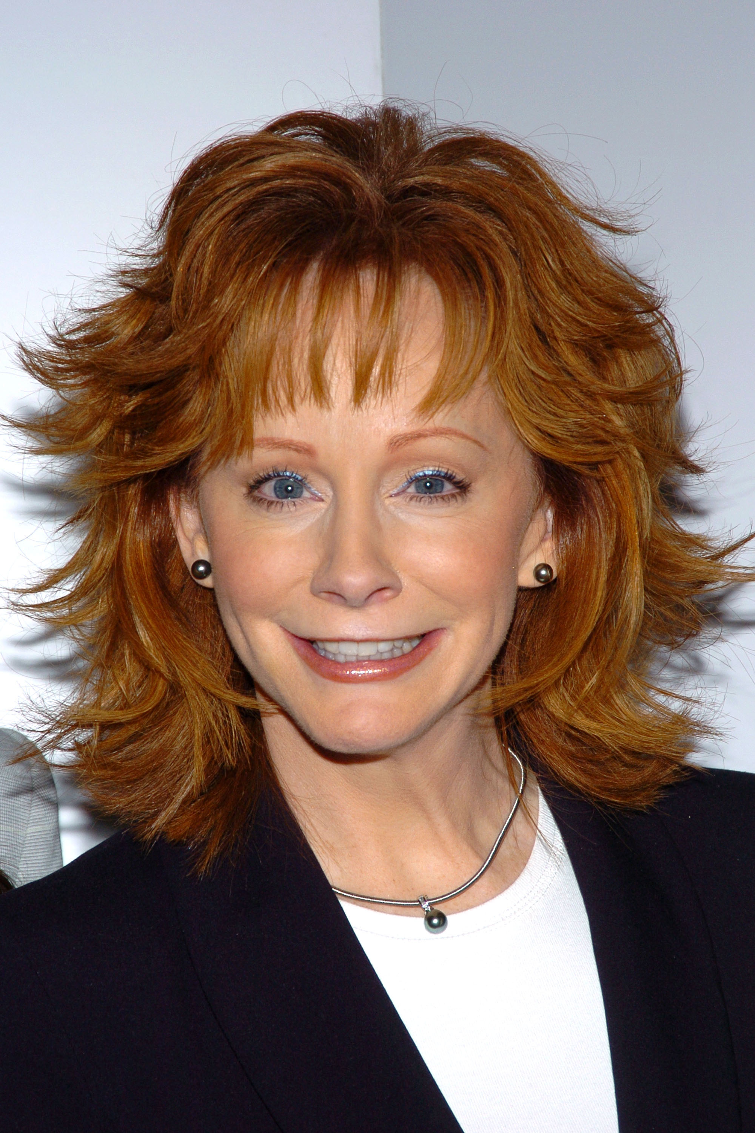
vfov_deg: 12.5
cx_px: 378
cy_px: 566
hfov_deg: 8.3
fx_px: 5190
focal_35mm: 165
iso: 200
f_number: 7.1
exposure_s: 1/200
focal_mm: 110
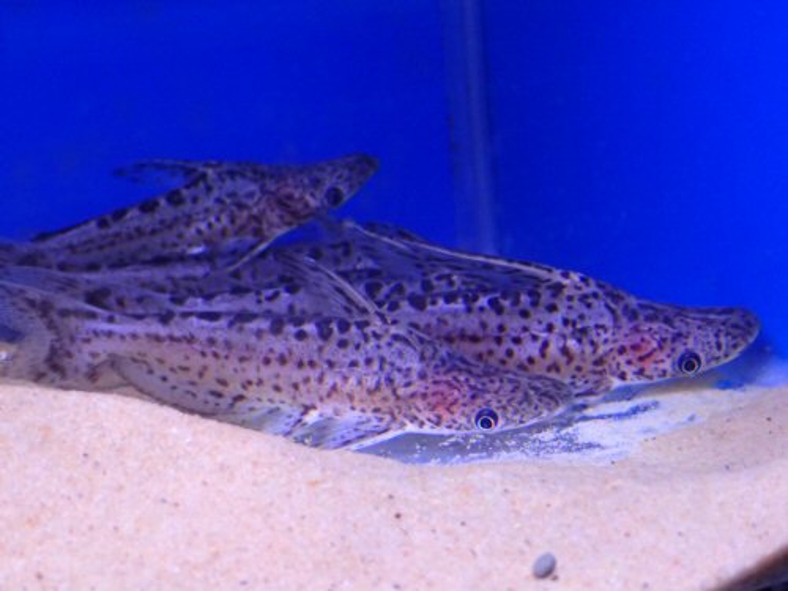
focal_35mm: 57
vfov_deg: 25.7
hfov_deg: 33.8
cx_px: 394
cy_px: 296
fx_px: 1298
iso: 800
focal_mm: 10.29
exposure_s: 1/40
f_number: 3.5
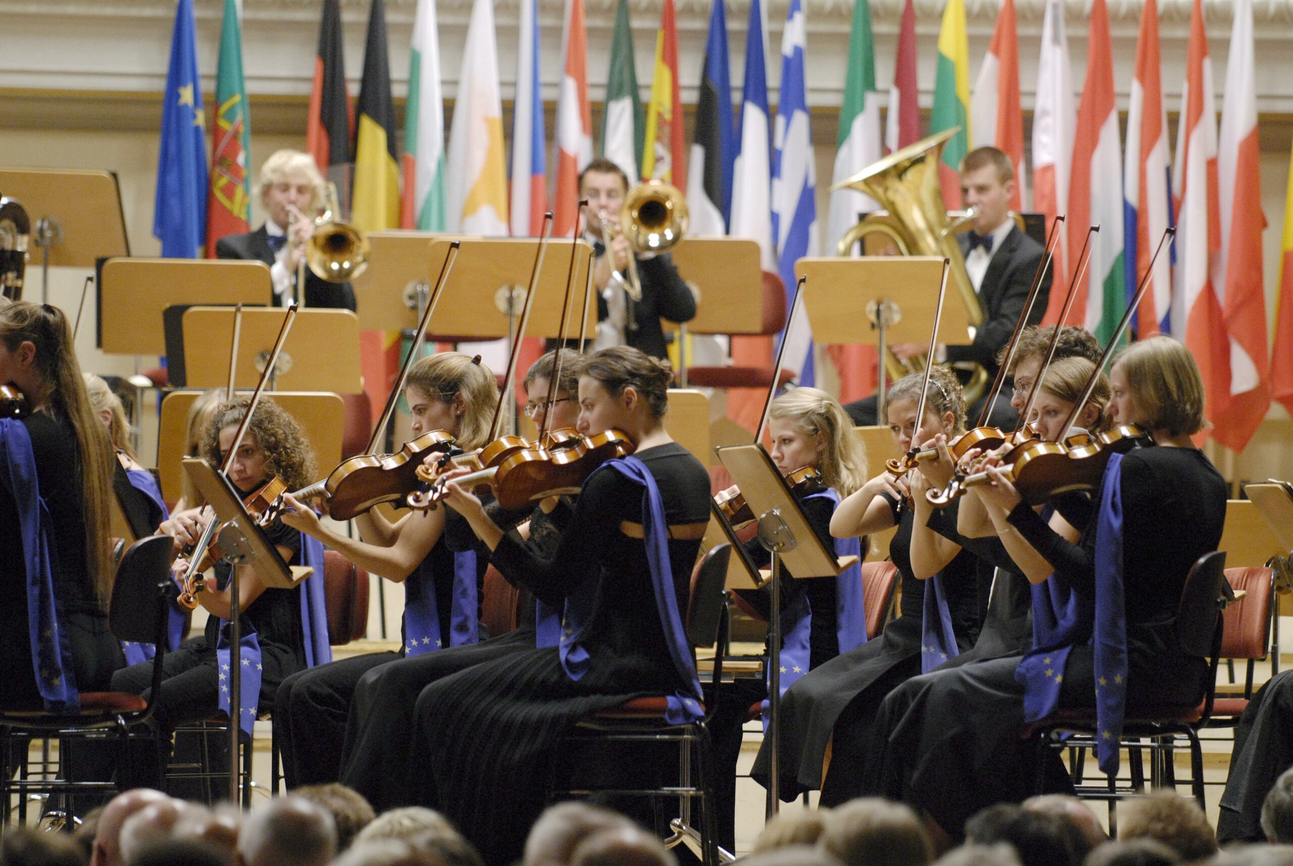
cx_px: 646
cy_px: 433
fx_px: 9440
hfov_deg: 7.8
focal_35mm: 262
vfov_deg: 5.3
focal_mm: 175
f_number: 2.8
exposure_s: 1/30
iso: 800
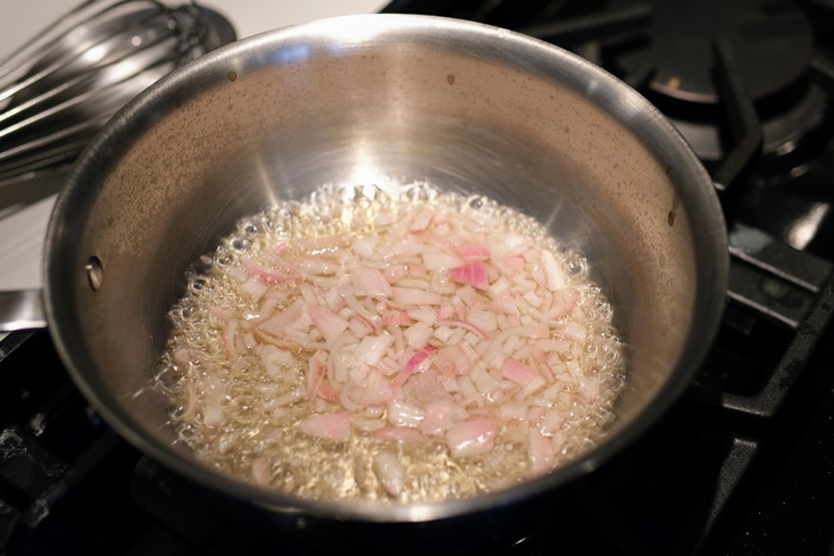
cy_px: 280
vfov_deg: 29.2
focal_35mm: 46
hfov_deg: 42.8
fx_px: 1065
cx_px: 411
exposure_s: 1/52
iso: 125
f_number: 2.2
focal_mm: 30
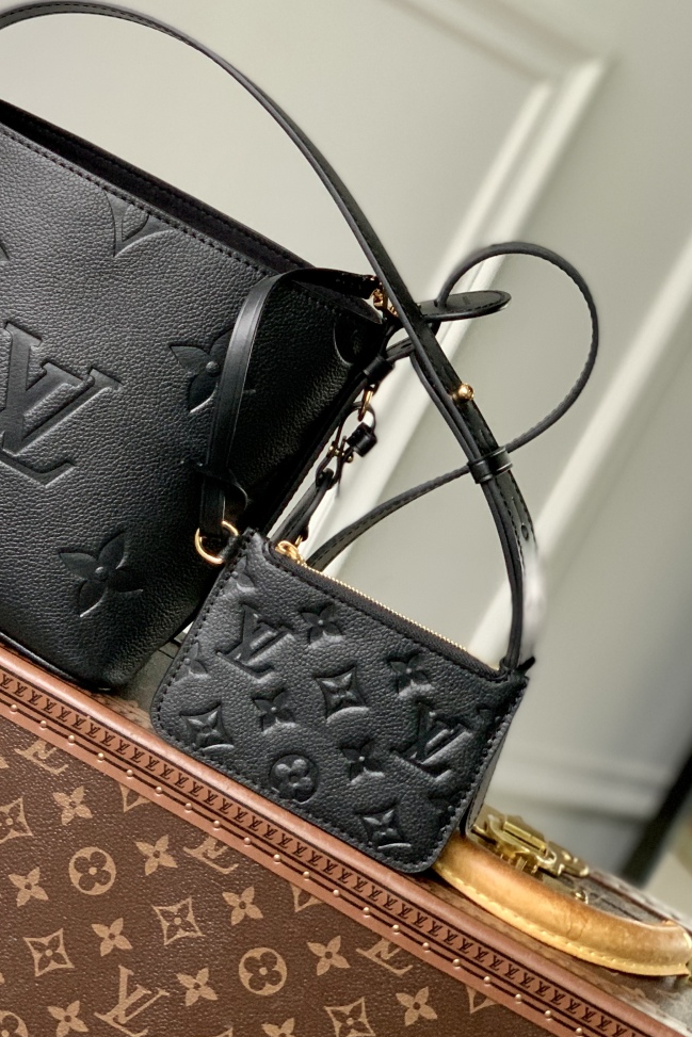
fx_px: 2306
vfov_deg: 25.2
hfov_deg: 16.9
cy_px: 324
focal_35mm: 80
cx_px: 132
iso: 125
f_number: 2.4
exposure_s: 1/60
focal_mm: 6
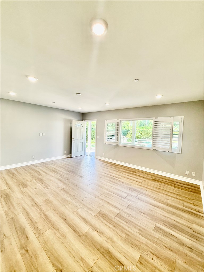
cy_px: 136
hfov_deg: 85.7
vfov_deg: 102.1
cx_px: 102
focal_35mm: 14
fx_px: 110
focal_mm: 2.22
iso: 80
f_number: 2.2
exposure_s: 1/120
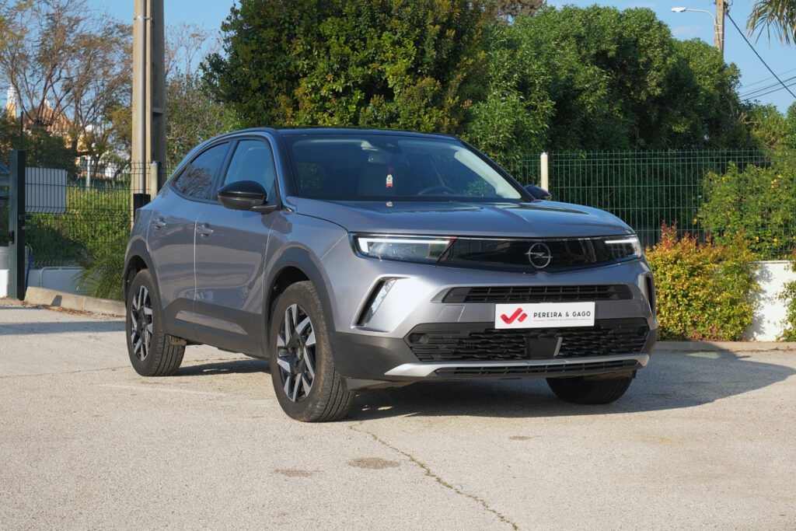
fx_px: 1504
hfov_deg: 29.7
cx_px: 398
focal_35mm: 68
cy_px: 266
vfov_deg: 20.0
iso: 160
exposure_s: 1/160
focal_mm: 45
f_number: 9
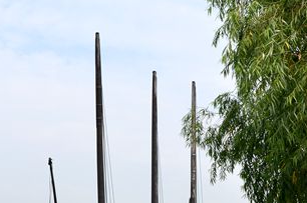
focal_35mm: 102
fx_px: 868
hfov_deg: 20.0
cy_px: 193
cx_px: 108
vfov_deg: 13.2
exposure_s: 1/400
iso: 200
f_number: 10
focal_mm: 26
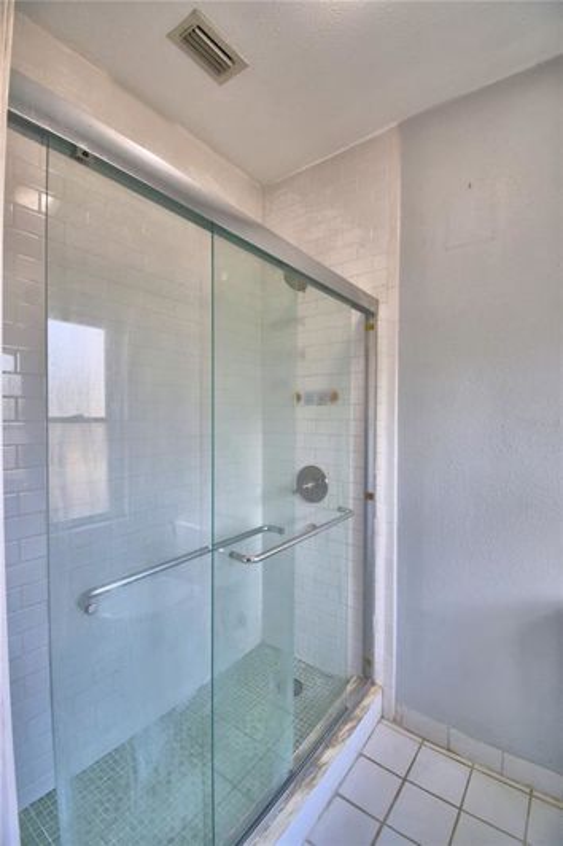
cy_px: 423
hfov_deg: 77.3
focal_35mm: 15
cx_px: 282
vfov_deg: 100.4
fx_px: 352
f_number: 4.5
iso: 320
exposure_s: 1/125
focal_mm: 10
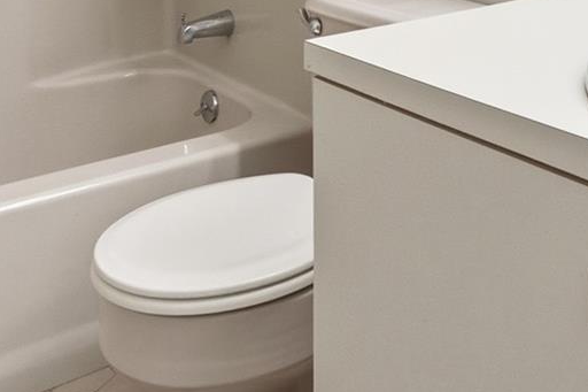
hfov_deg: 34.5
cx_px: 475
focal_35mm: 56
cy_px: -198
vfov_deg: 20.6
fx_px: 914
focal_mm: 14
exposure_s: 1/125
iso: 500
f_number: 9
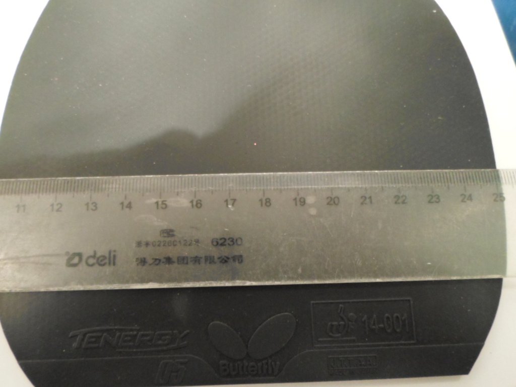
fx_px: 373
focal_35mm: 25
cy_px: 194
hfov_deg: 69.4
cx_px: 258
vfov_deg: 54.9
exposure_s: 1/30
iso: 400
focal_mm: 4.5
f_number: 2.5
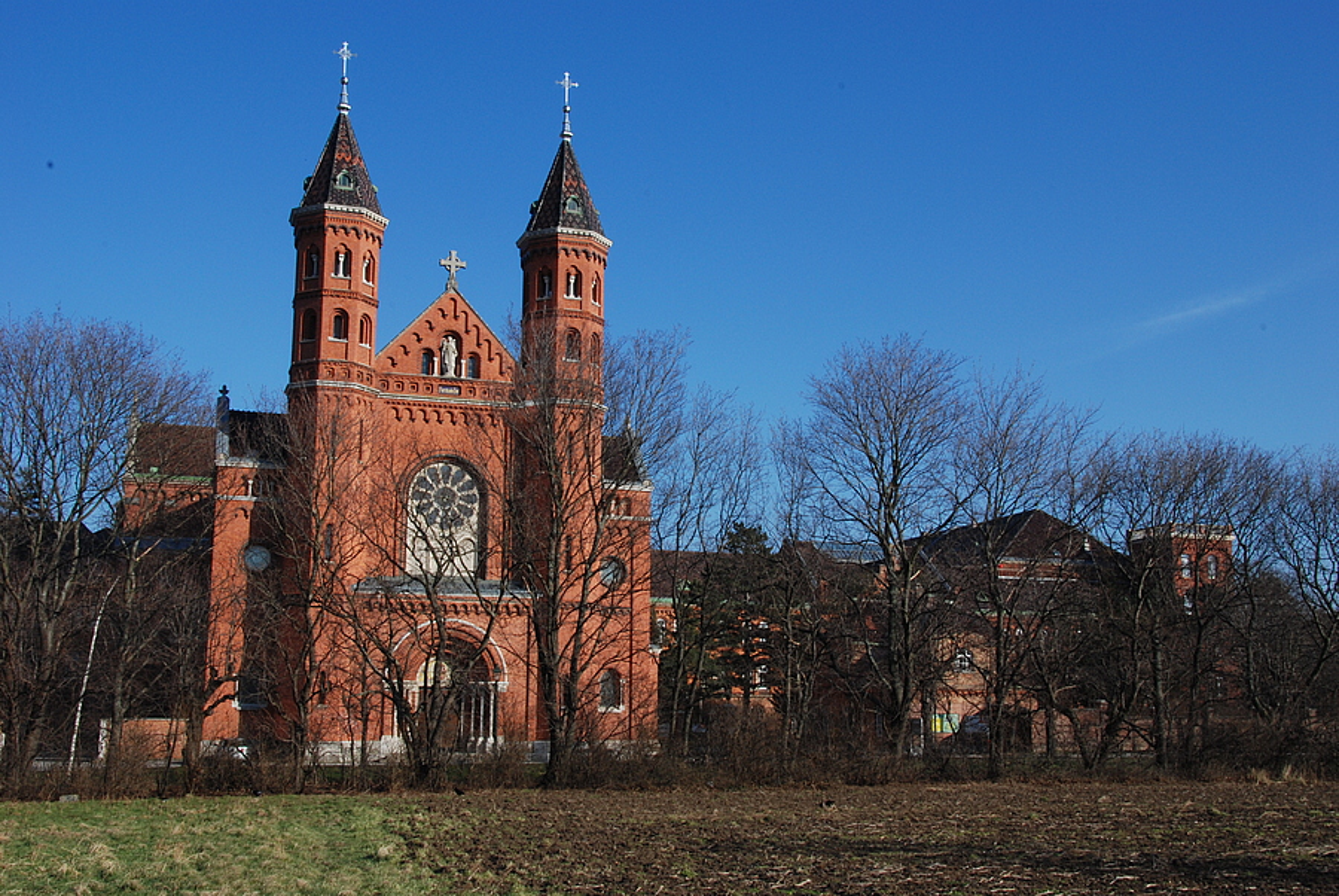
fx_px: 1452
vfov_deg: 34.3
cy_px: 448
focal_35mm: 39
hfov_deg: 49.5
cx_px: 670
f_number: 22
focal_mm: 26
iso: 250
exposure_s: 1/80
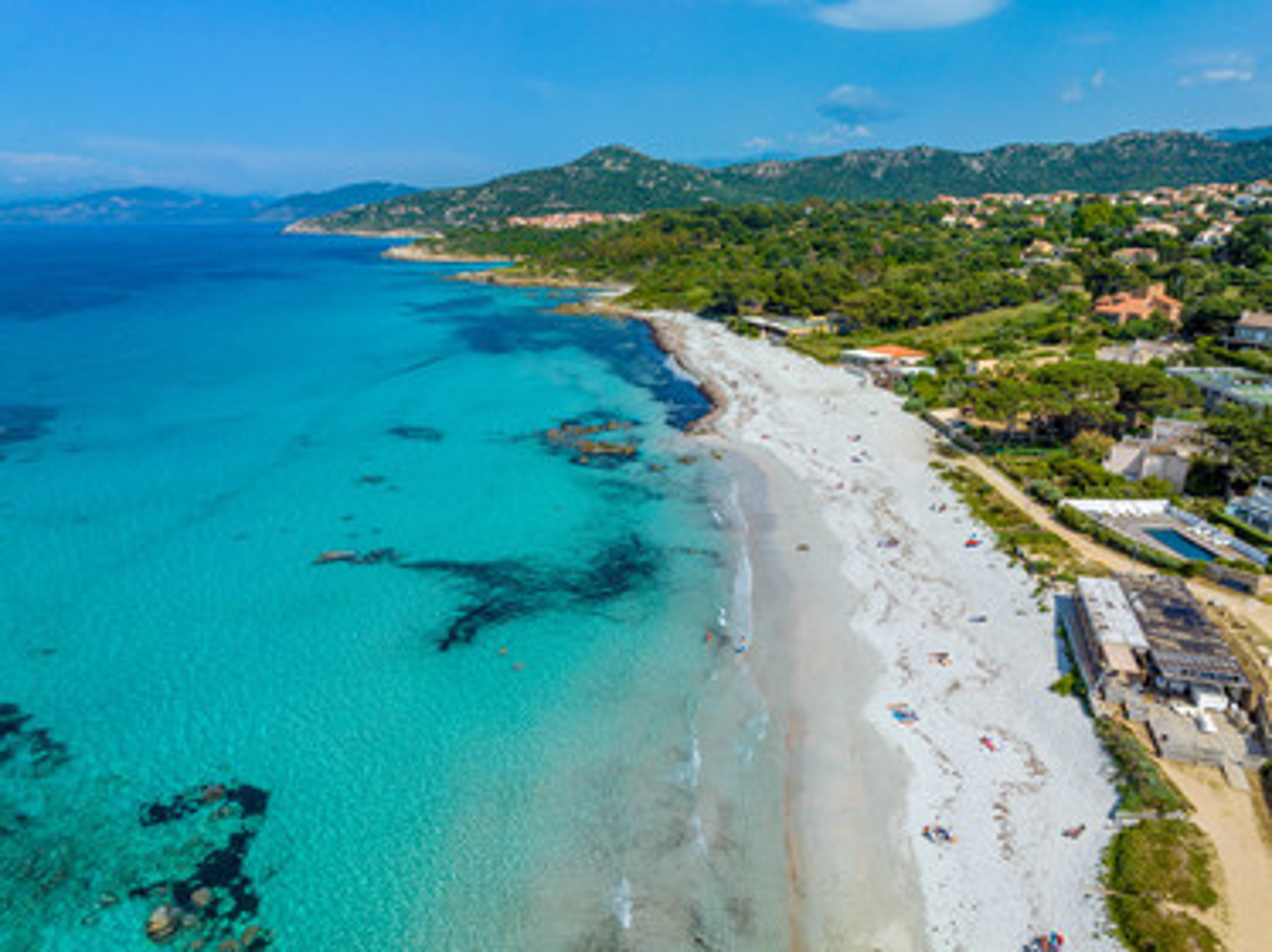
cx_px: 636
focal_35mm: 24
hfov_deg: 71.6
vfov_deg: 56.8
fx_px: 881
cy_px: 476
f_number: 11
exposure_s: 1/200
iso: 100
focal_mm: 12.3
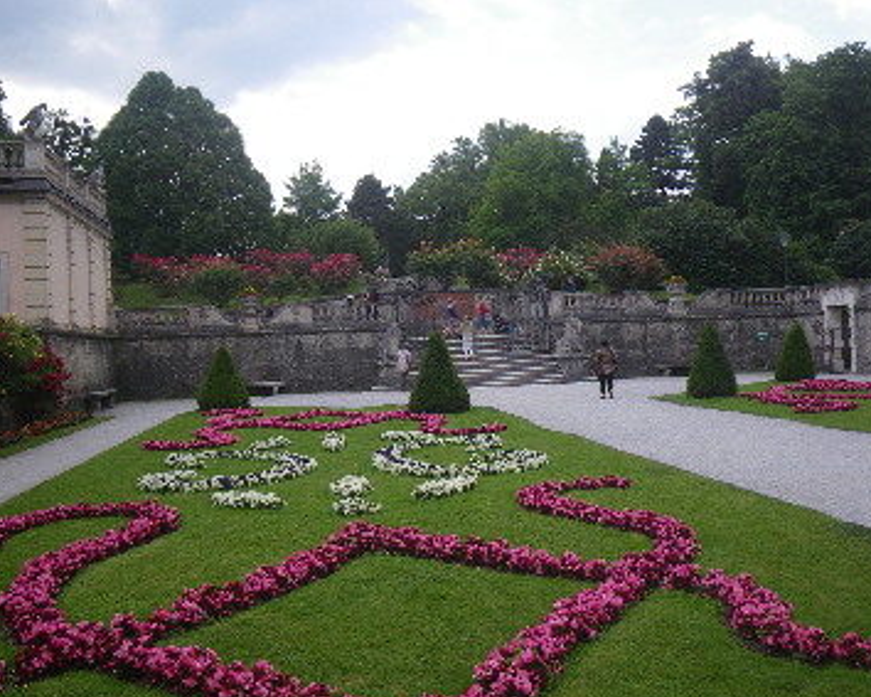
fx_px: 928
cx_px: 467
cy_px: 352
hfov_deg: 50.2
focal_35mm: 36
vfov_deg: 41.1
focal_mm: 6.1
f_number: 3.8
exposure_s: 1/125
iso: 50
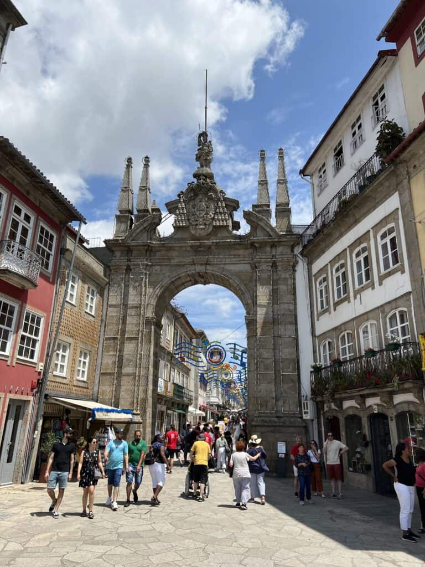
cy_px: 284
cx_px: 212
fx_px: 426
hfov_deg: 53.1
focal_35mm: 26
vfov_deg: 67.3
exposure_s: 1/5319
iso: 50
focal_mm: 5.7
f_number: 1.5
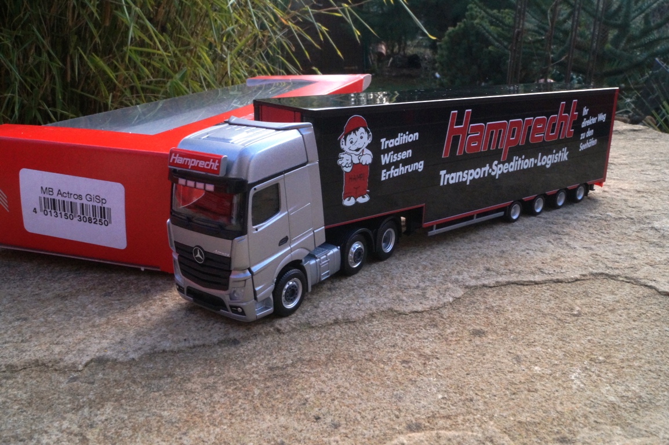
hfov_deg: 57.3
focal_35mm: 33
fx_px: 613
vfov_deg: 39.9
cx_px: 334
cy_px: 222
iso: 1000
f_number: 22
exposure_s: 1/60
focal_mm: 22
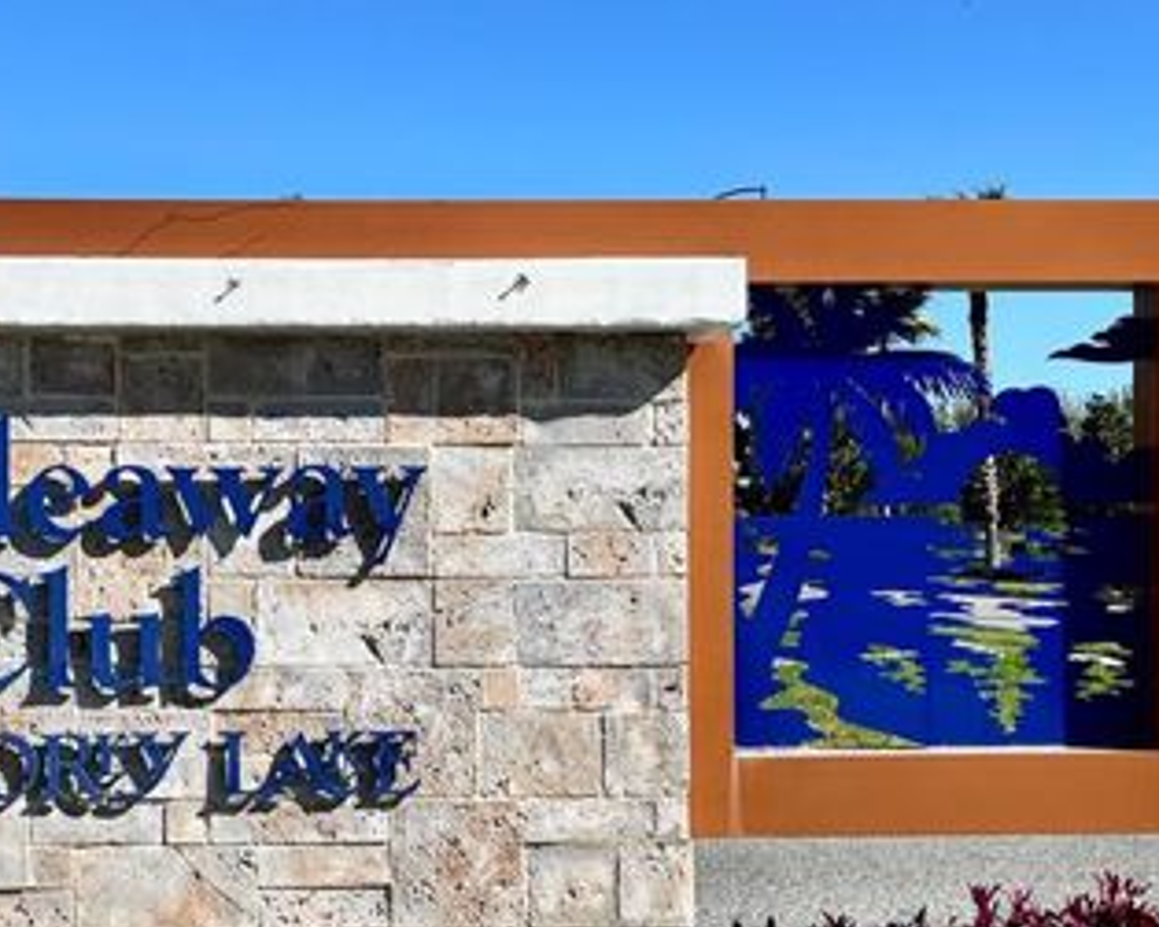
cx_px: 249
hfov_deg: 32.2
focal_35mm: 57
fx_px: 1955
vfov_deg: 26.6
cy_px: 554
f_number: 1.5
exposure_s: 1/5319
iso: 50
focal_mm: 5.7
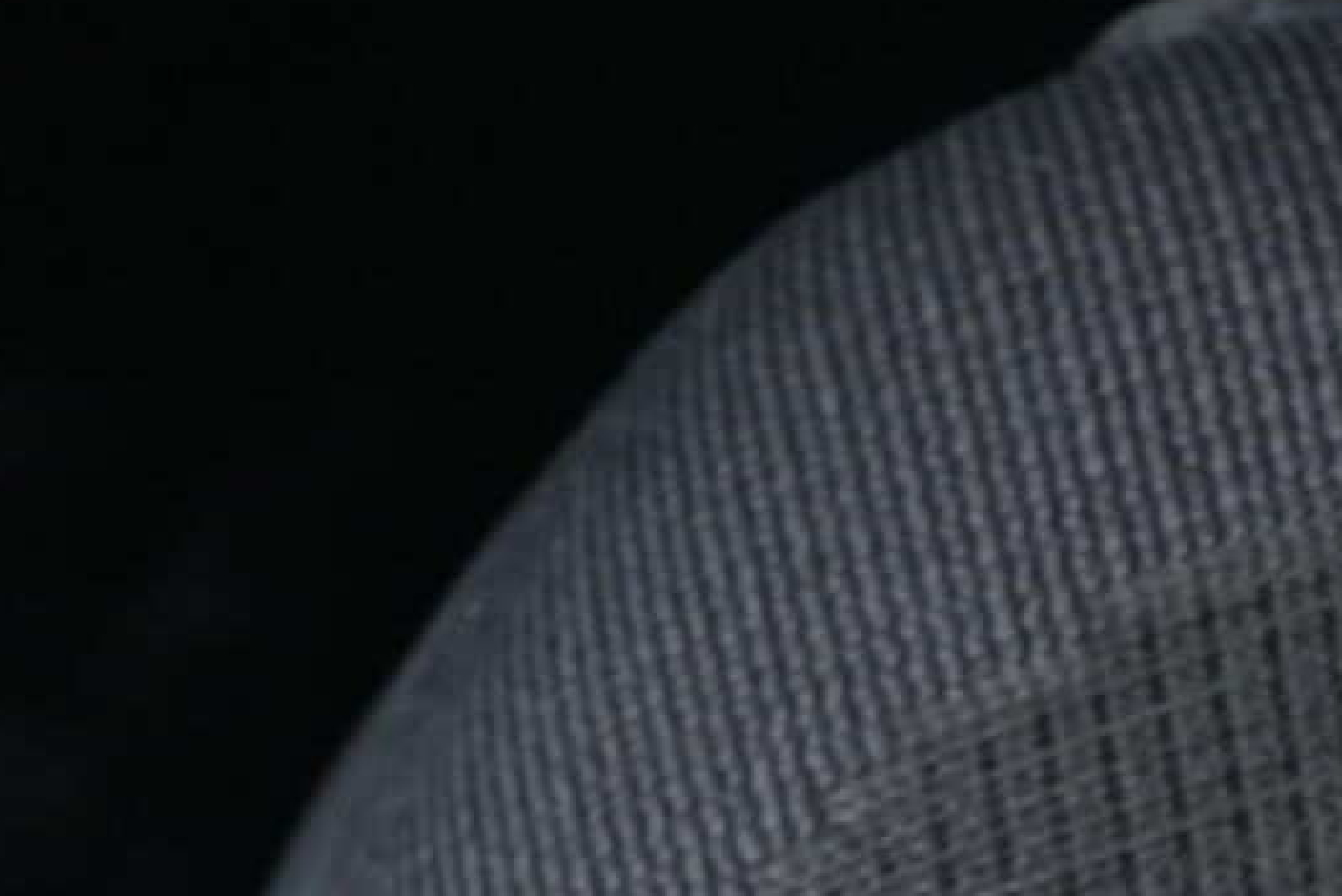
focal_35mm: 364
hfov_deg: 5.6
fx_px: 13576
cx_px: 1451
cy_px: 1951
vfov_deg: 3.7
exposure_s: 1/60
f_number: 6.3
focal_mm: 50
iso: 160
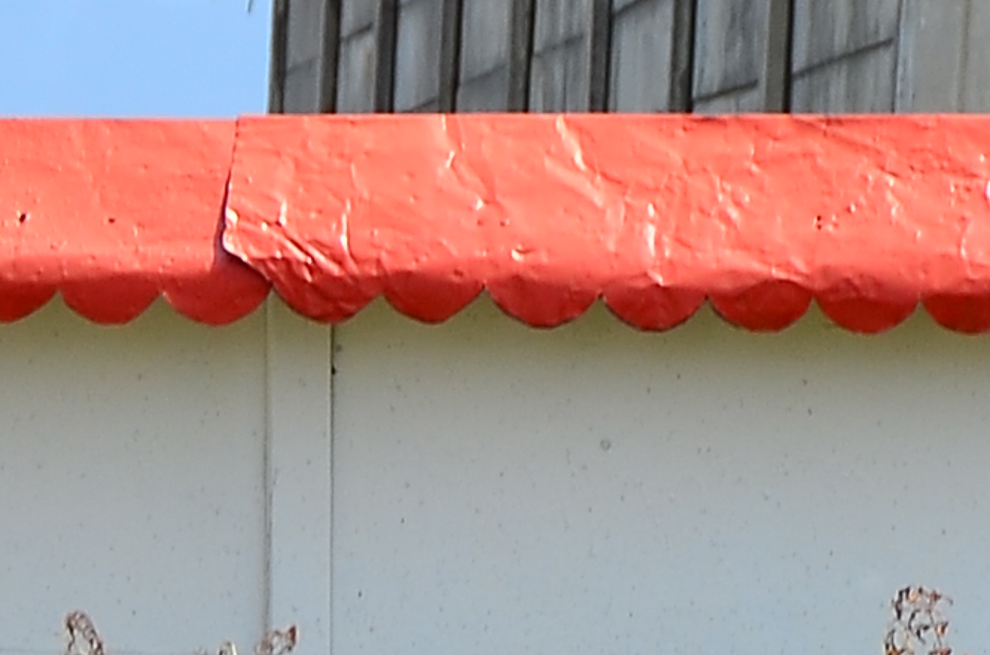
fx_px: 17695
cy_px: 1466
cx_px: 1304
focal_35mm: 645
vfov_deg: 2.1
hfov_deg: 3.2
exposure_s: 1/320
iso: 100
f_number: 5
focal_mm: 58
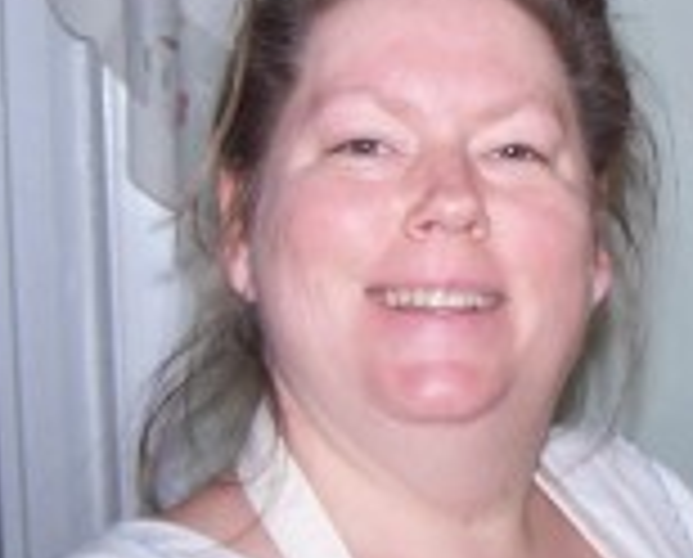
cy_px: 146
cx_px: 626
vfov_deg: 14.3
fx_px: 2221
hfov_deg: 17.5
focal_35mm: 108
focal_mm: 6.3
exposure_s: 1/60
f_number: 2.8
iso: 80
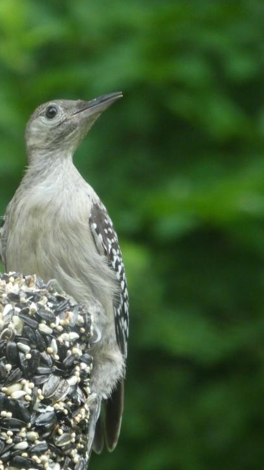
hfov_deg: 1.7
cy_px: 264
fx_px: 9051
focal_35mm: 727
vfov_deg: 3.0
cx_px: 60
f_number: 6.1
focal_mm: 101.7
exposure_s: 1/125
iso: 800
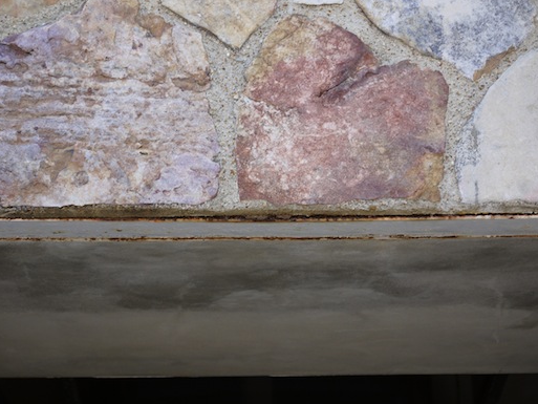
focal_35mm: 101
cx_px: 256
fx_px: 1570
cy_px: 204
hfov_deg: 19.4
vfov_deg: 14.7
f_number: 4
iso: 100
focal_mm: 45
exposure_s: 1/125
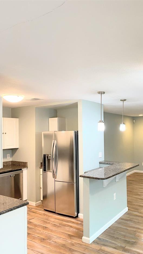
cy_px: 130
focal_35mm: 29
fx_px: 196
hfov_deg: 39.8
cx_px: 93
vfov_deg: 66.1
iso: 160
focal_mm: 4.25
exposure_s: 1/60
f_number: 1.8
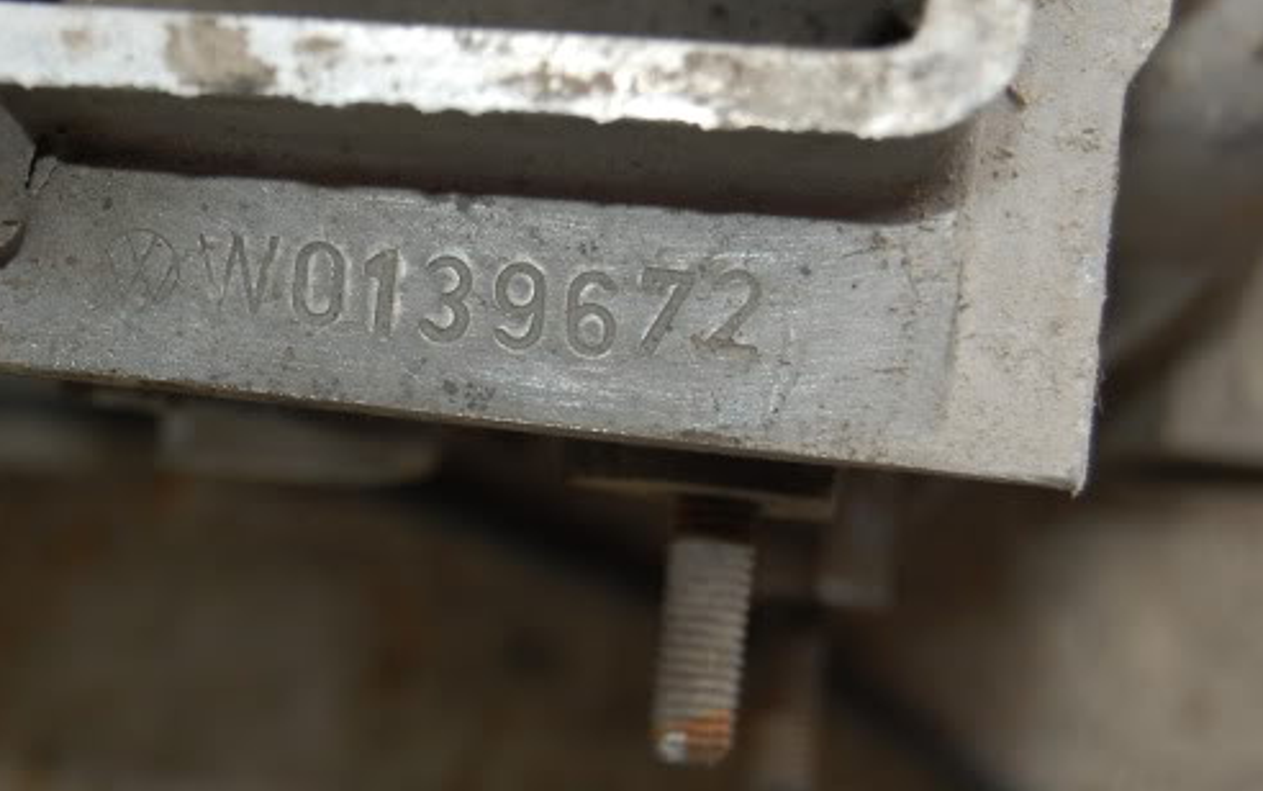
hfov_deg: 17.5
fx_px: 4098
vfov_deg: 11.0
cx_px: 440
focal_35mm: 119
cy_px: 302
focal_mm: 48
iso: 400
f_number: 5.6
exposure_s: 1/60
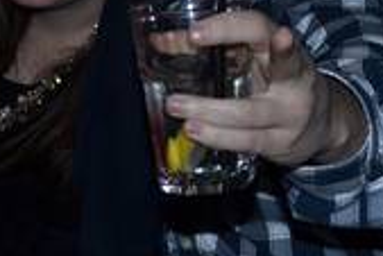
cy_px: -51
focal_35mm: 166
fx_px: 1768
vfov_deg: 8.2
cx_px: 297
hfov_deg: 12.3
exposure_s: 1/4
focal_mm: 34
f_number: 5
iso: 200
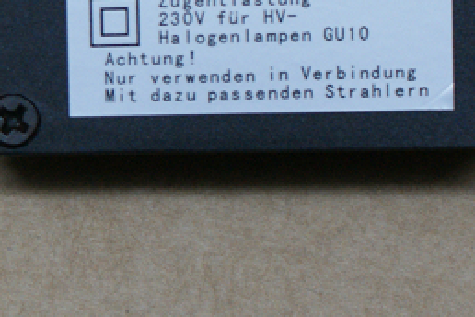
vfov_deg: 7.4
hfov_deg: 10.9
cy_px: 46
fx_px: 2454
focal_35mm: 186
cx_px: -39
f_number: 5.6
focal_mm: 40
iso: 400
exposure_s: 1/20
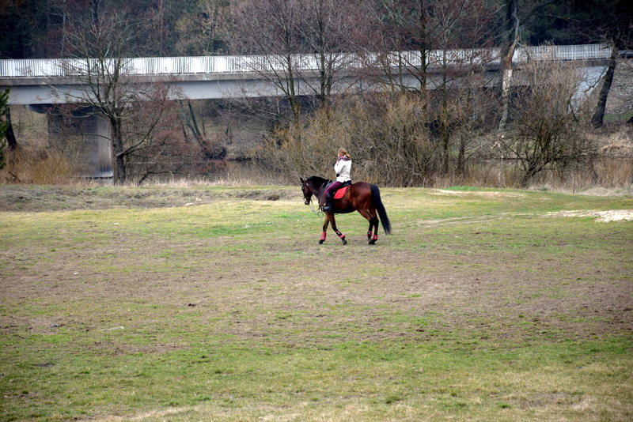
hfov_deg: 13.0
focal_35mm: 158
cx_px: 316
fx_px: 2770
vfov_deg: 8.7
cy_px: 211
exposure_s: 1/200
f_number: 5.6
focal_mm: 105
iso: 200
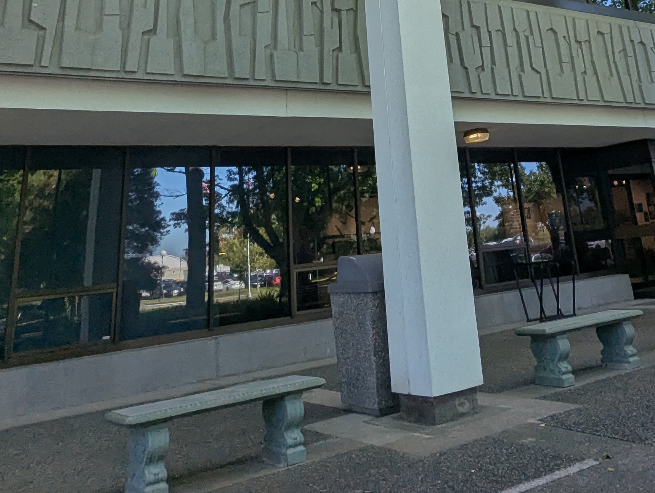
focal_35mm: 38
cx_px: 418
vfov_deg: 32.2
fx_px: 720
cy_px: -80
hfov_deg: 48.4
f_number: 2.2
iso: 39
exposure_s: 1/861
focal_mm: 2.35
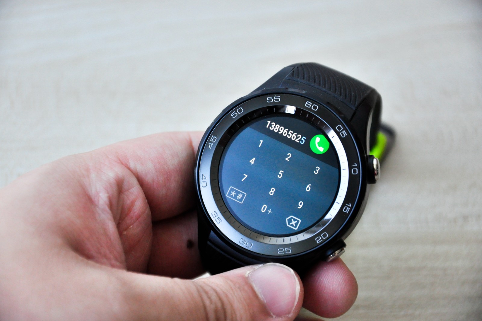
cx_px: 241
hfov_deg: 13.1
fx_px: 2106
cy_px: 160
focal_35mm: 158
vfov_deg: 8.7
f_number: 5.6
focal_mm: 105
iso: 800
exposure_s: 1/125
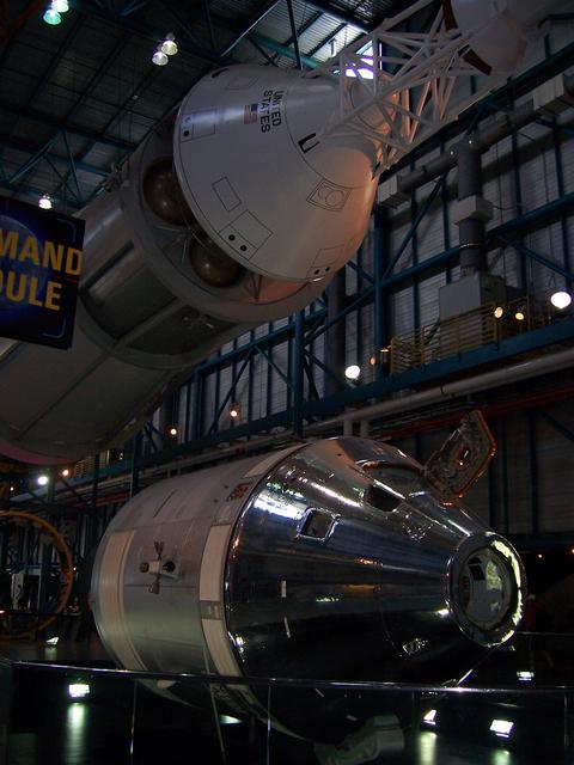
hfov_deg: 39.7
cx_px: 287
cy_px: 382
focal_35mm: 36
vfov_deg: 51.4
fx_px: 796
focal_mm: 6
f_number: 3
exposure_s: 1/60
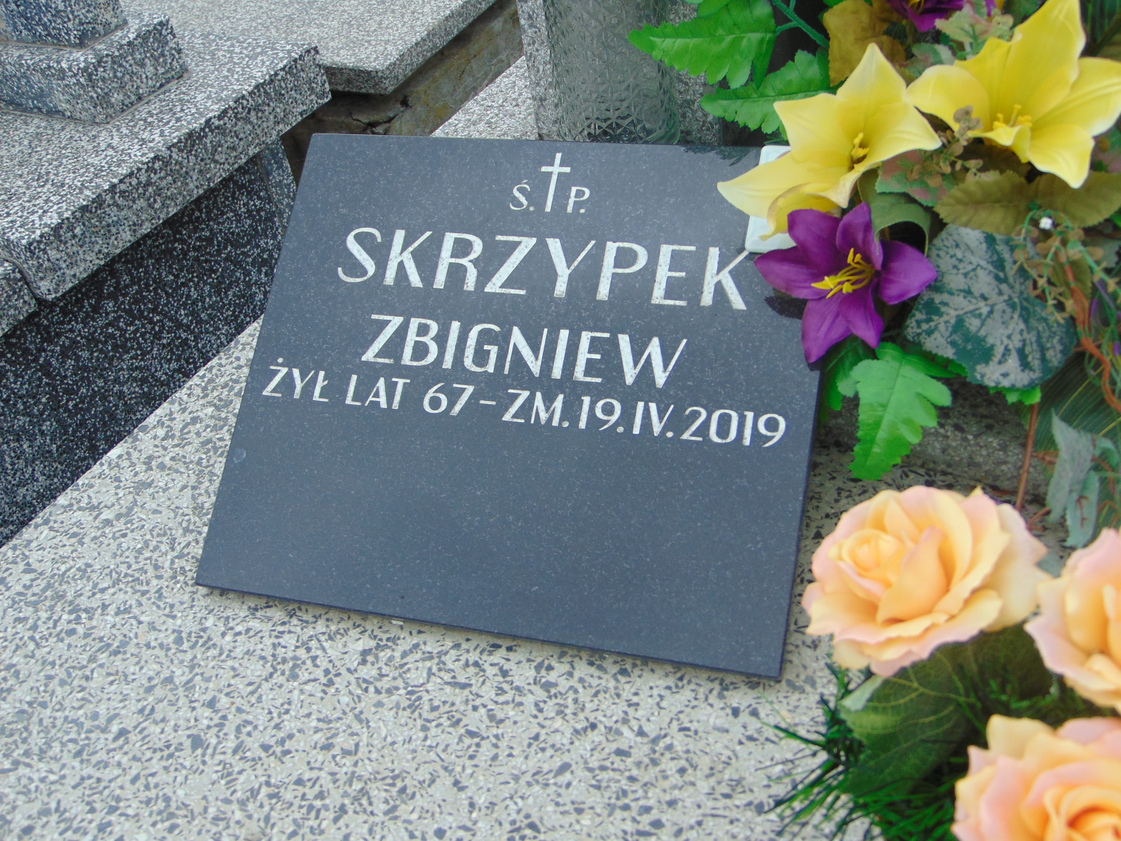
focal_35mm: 39
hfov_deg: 47.9
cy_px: 420
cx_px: 560
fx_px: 1263
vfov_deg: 36.8
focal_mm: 6.9
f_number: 3.3
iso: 80
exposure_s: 1/200
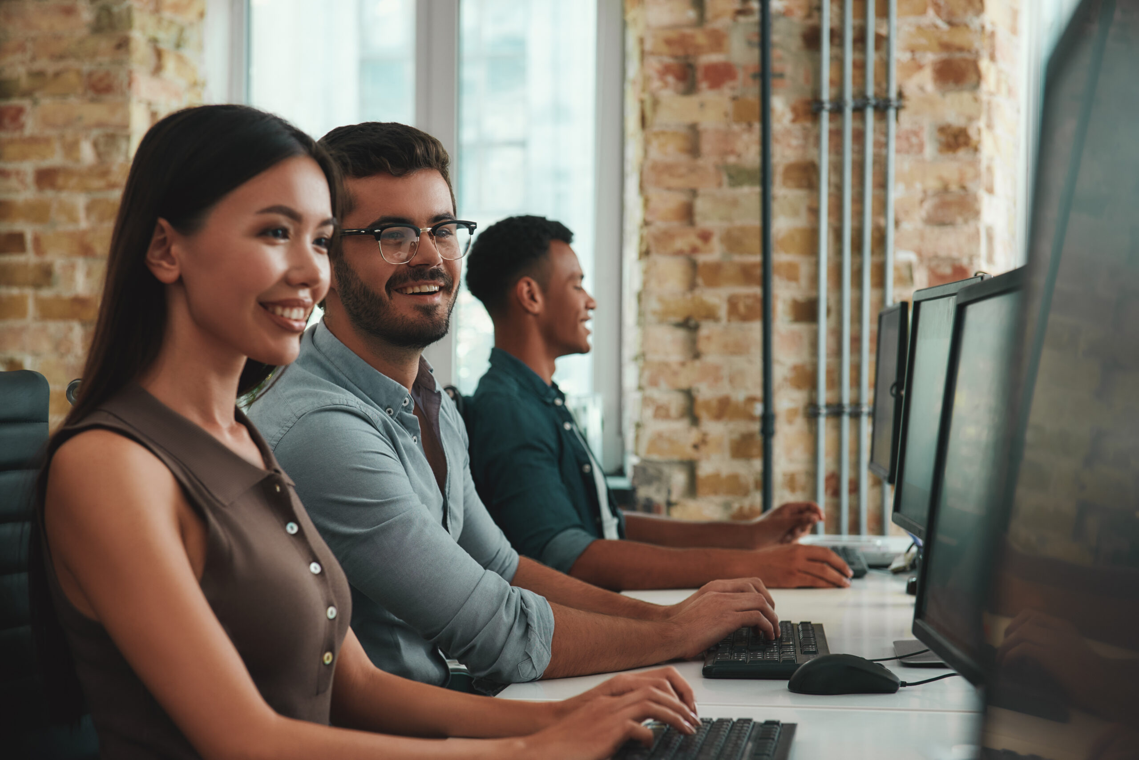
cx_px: 570
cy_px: 380
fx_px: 2089
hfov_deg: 30.5
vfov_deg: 20.6
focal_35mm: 66
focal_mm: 66
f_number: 4.5
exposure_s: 1/100
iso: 500
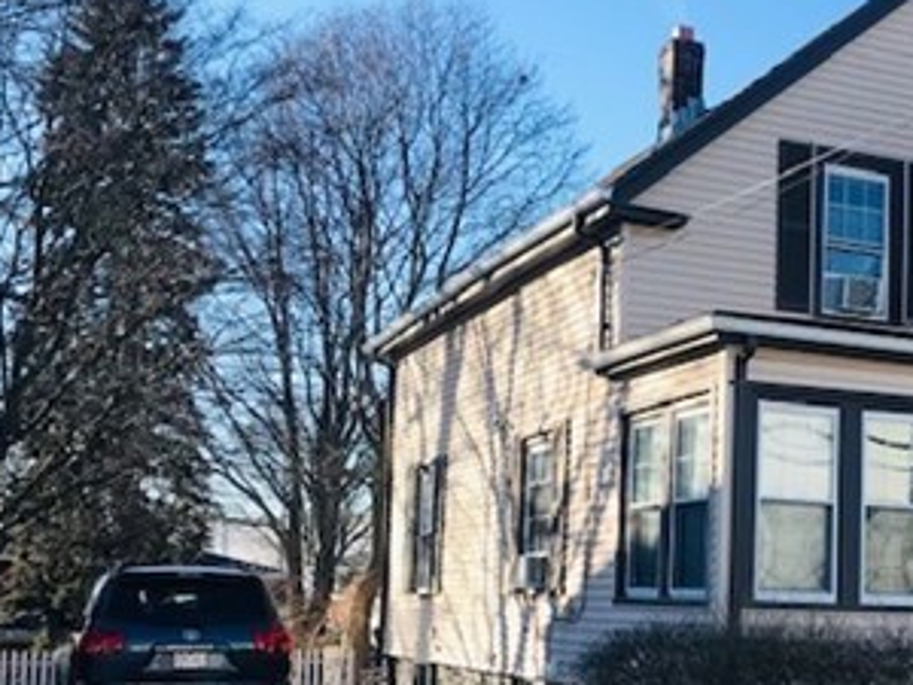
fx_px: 1477
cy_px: 521
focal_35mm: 56
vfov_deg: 25.8
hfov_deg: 33.4
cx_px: 721
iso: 20
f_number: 1.8
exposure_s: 1/847
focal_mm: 3.99
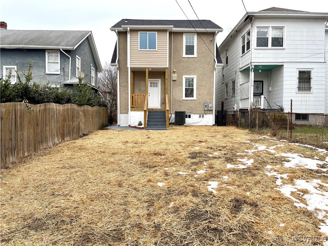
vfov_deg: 53.1
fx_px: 246
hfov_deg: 67.3
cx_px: 164
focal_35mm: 26
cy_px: 123
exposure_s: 1/844
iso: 50
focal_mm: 5.96
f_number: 1.6
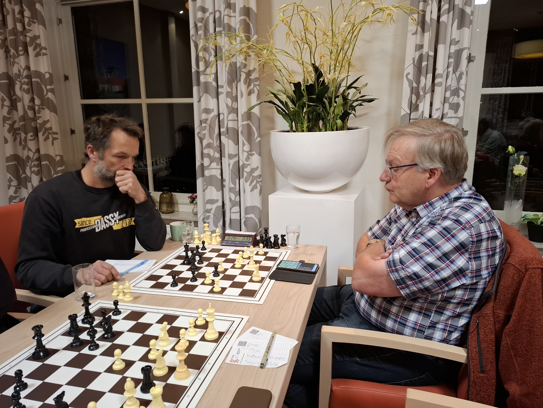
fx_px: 361
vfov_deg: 58.9
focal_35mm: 23
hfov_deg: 73.9
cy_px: 204
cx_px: 272
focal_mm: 5.54
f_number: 1.8
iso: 320
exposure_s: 1/50
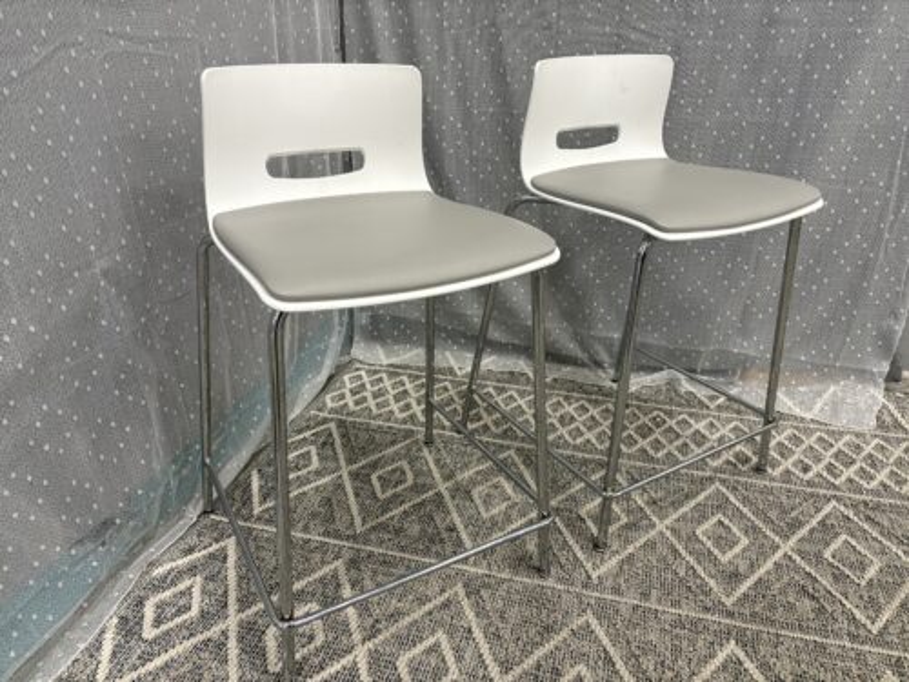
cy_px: 341
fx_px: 683
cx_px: 454
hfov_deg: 67.3
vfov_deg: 53.1
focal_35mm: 26
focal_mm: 5.96
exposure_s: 1/60
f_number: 1.6
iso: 250
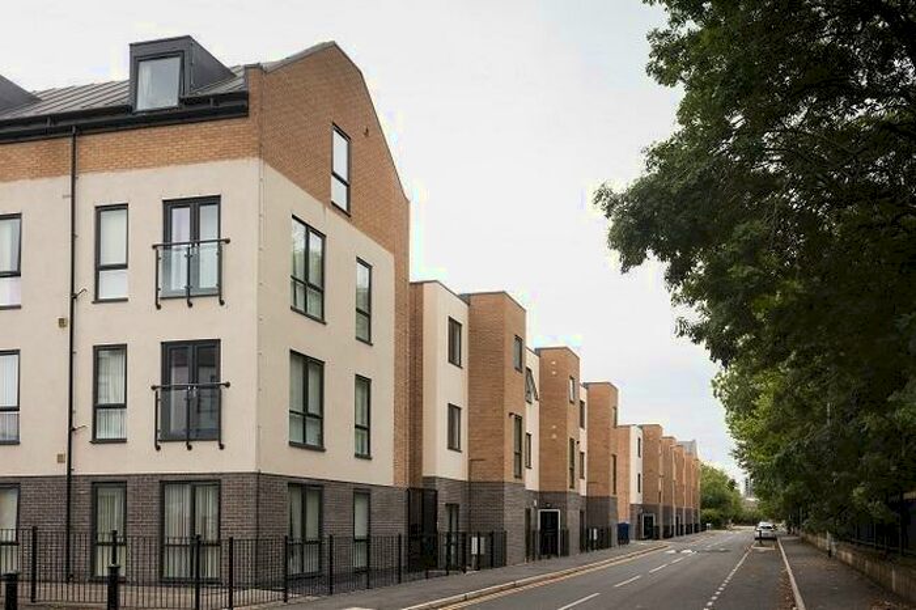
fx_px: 788
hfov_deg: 60.3
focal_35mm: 31
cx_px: 458
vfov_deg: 42.3
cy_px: 305
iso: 200
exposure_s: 1/80
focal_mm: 31
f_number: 11
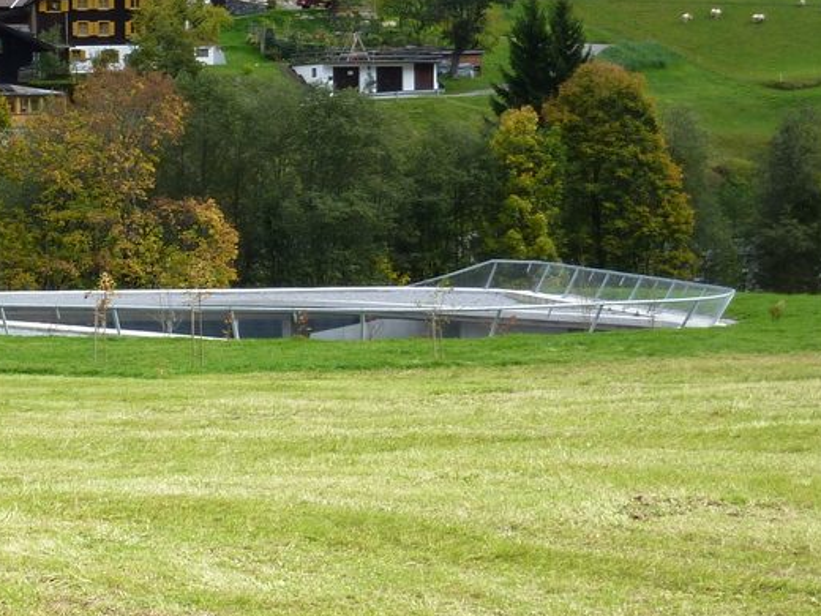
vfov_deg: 11.7
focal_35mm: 127
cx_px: -46
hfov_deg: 15.2
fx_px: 3012
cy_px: 254
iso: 80
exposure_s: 1/250
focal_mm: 9.7
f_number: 3.9
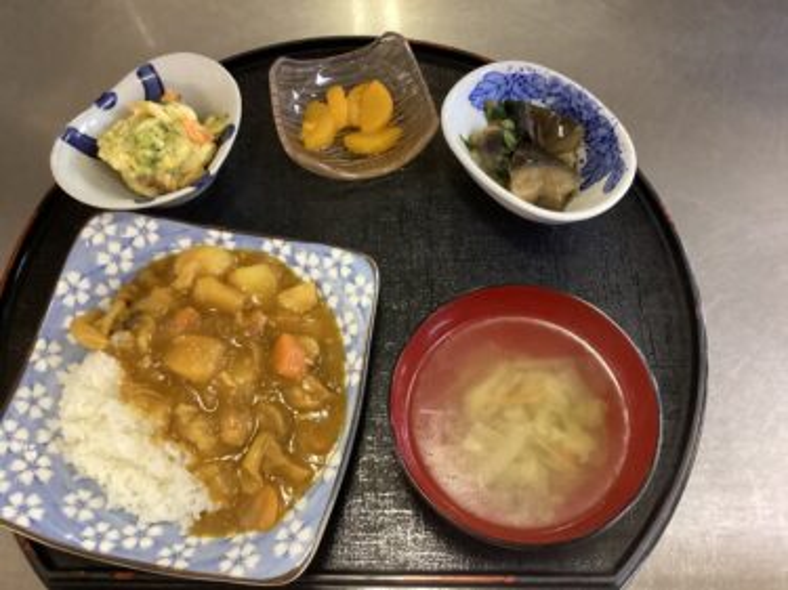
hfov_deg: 58.4
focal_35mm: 31
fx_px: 705
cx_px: 394
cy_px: 295
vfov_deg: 45.4
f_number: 2.4
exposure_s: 1/50
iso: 400
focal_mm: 3.3
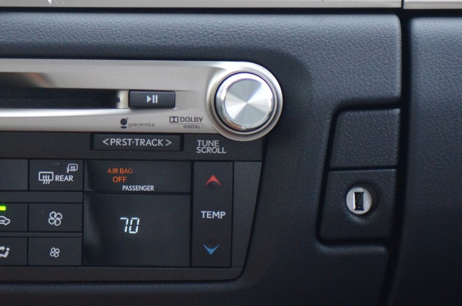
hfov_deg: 10.6
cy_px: 11
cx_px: -14
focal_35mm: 192
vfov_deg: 7.1
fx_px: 2461
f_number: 2.8
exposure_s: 1/200
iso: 1600
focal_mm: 55
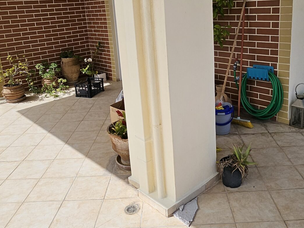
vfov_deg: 43.5
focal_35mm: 32
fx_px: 281
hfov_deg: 56.8
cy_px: 73
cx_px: 158
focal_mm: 1.74
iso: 32
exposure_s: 1/1659
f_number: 2.2
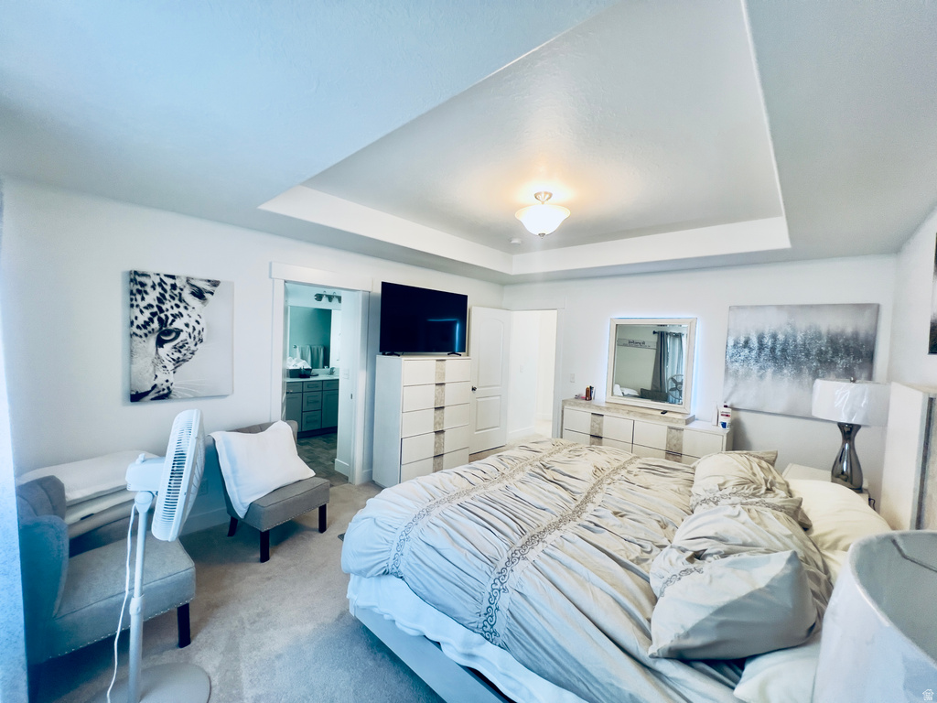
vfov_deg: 89.9
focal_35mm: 13
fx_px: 352
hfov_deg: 106.2
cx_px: 468
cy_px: 352
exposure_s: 1/120
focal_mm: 1.57
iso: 200
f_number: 1.8
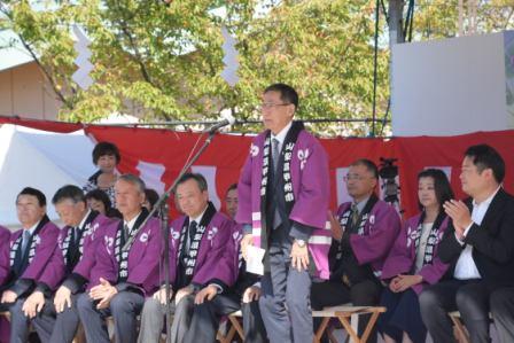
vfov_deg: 10.8
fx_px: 1821
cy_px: 172
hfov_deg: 16.1
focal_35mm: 128
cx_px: 257
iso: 2000
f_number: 8
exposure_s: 1/2000
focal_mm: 85
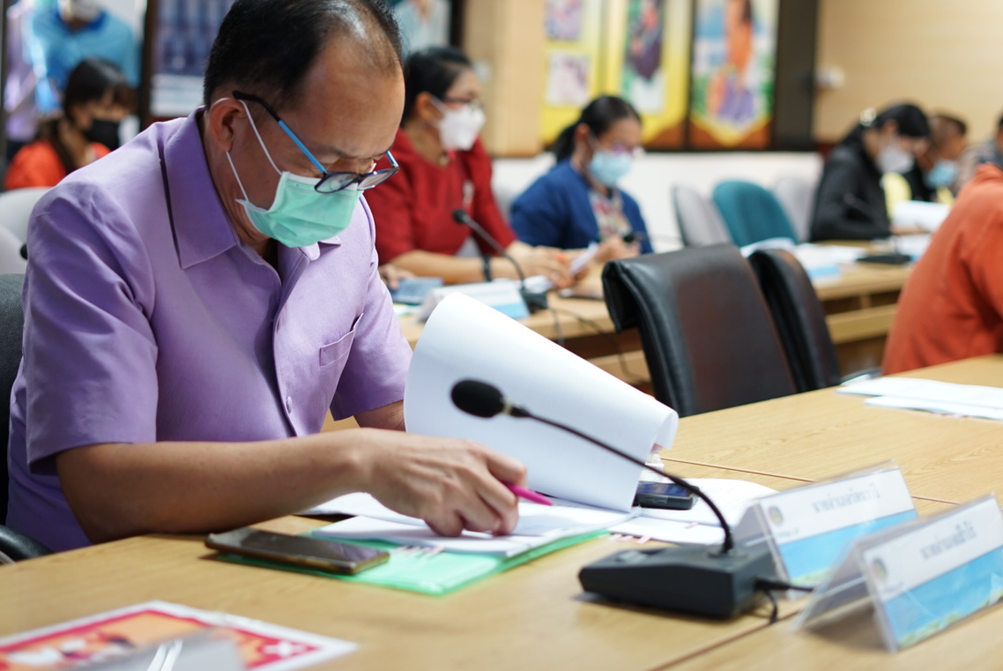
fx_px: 1980
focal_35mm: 71
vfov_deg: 19.2
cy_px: 212
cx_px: 442
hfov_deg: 28.4
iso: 400
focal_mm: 50
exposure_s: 1/50
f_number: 2.2
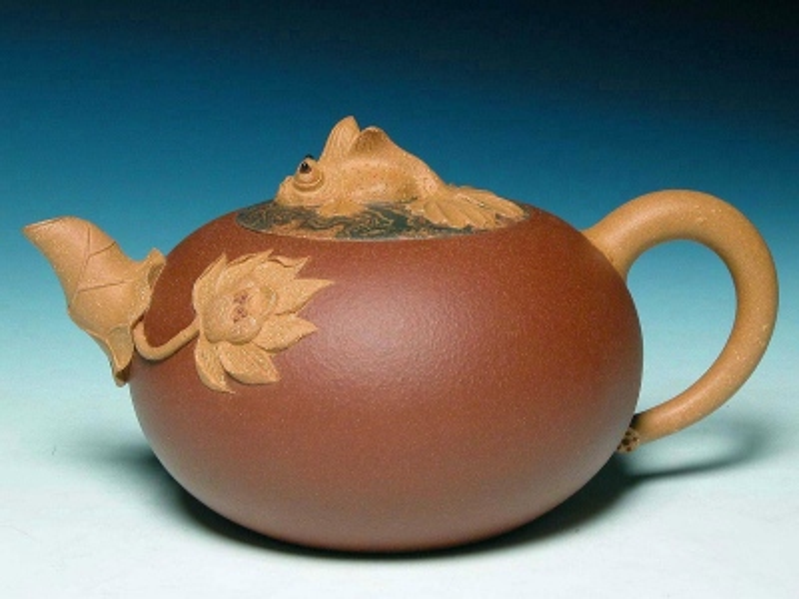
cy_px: 300
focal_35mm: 92
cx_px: 400
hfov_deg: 21.3
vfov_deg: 16.1
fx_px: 2124
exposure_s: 1/4.1
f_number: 8
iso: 215
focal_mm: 23.7
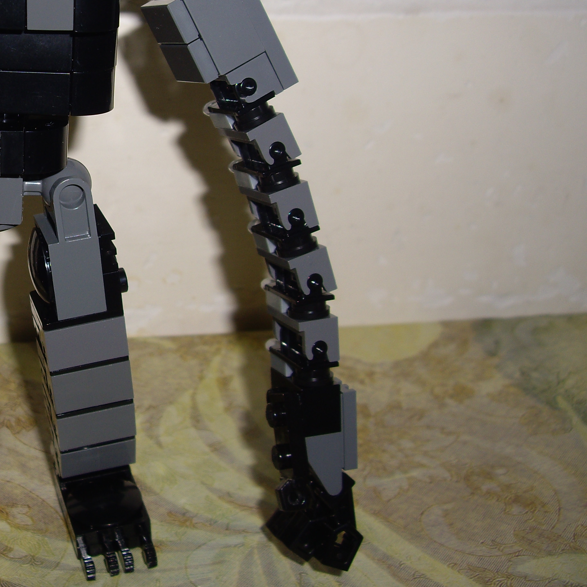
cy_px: 188
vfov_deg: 25.6
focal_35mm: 67
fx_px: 1285
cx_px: 19
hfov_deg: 24.7
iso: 64
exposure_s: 1/40
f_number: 8
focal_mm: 7.9
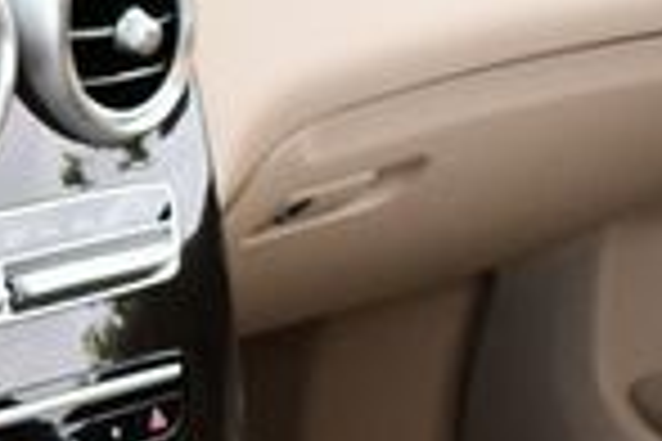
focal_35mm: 174
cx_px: -734
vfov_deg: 7.9
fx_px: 3199
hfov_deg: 10.7
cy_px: 230
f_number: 5
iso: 400
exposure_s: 1/250
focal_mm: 20
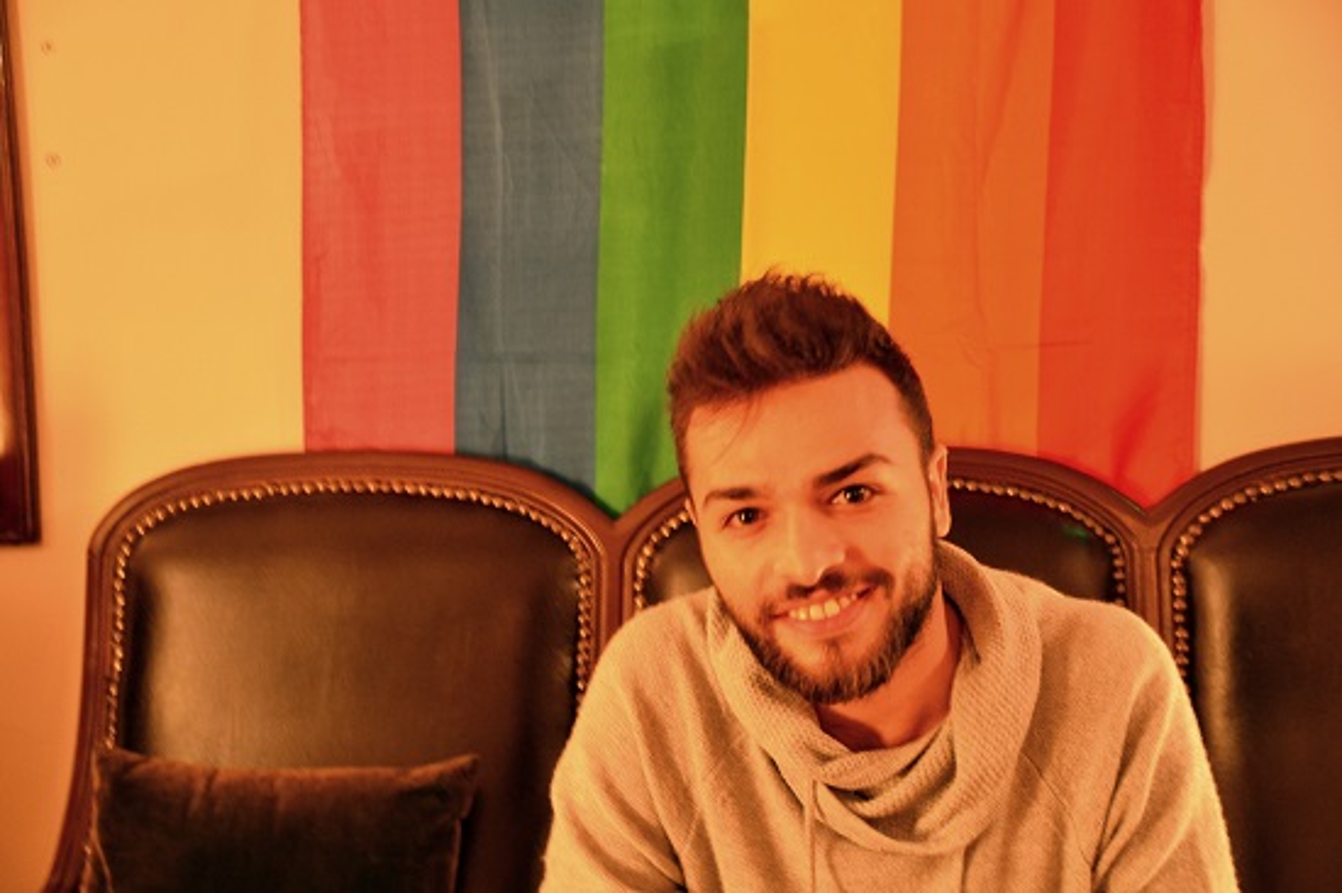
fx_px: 2123
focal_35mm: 57
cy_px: 446
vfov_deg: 23.8
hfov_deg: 35.1
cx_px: 671
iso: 800
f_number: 4.5
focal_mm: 38
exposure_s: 1/2.5
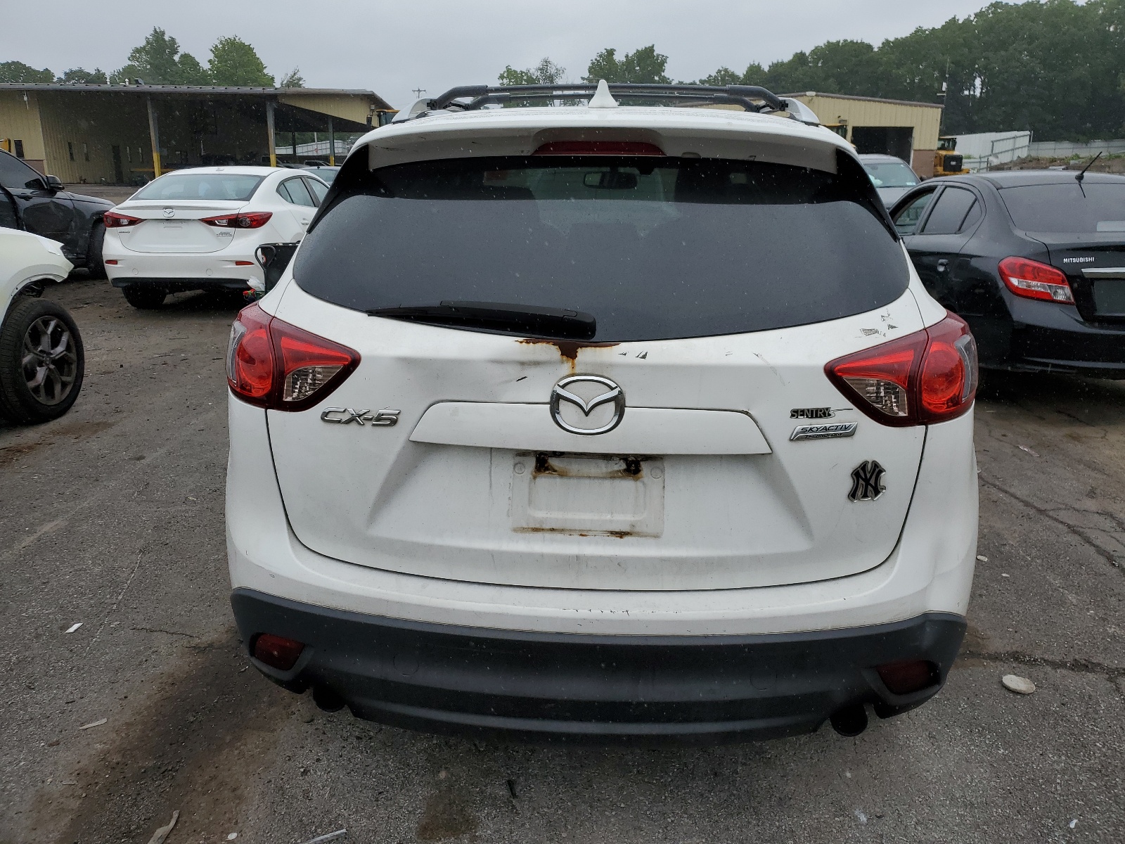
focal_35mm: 26
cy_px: 422
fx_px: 845
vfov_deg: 53.1
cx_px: 562
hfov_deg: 67.3
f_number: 1.5
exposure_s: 1/1667
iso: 50
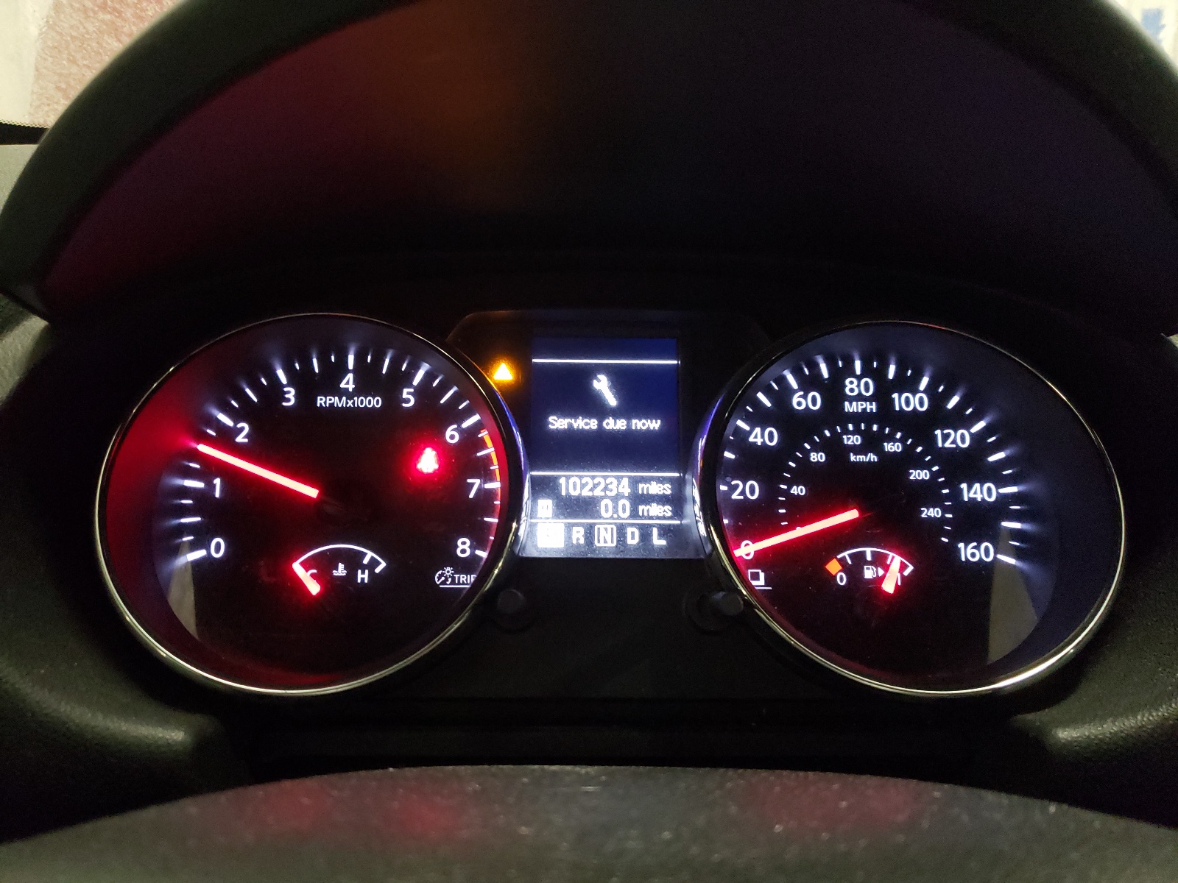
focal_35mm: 26
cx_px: 589
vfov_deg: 53.1
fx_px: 885
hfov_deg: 67.3
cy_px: 442
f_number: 1.5
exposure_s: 1/24
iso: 530
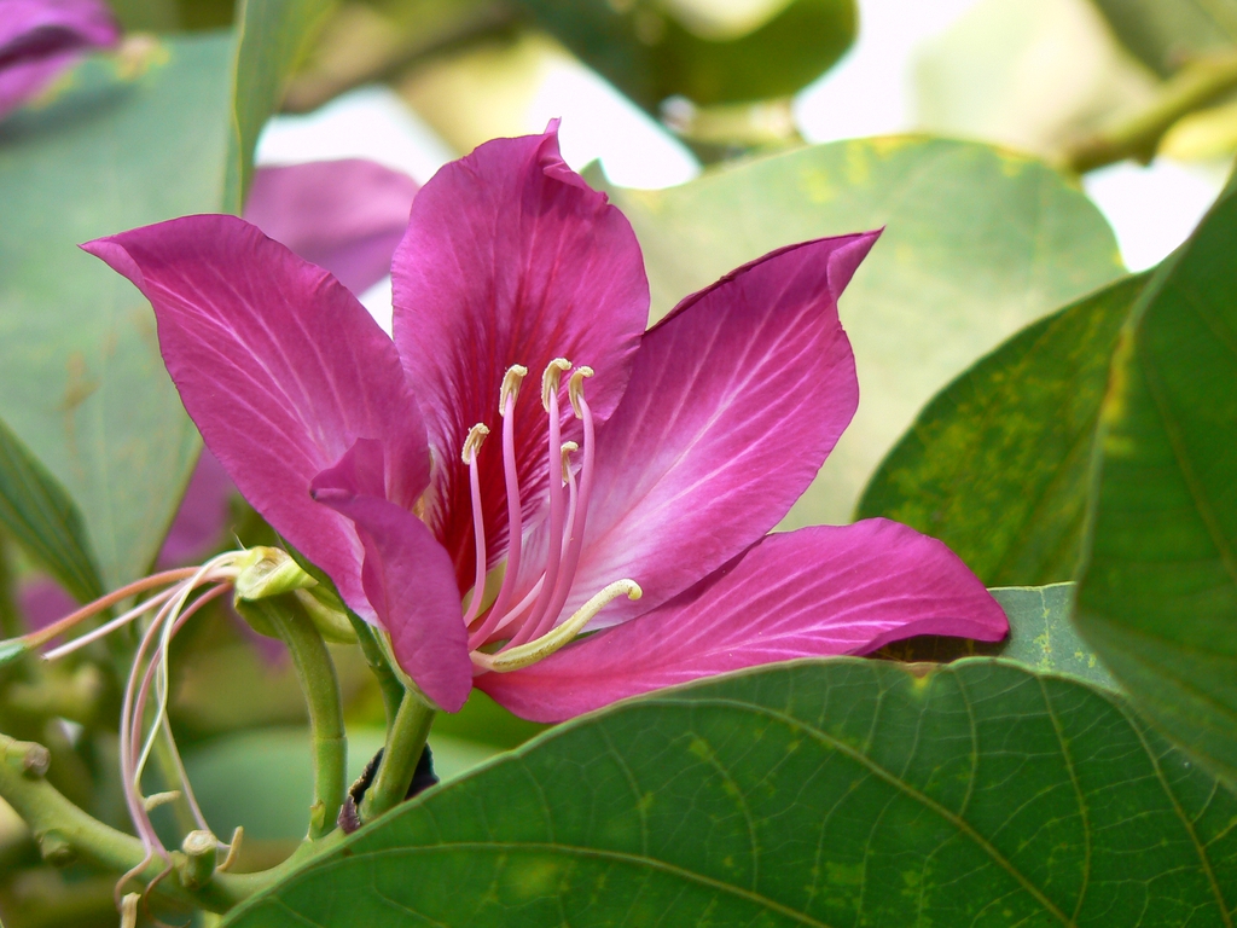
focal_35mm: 432
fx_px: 15437
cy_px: 464
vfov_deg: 3.4
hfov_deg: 4.6
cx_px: 618
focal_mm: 72
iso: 80
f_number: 4.5
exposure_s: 1/100
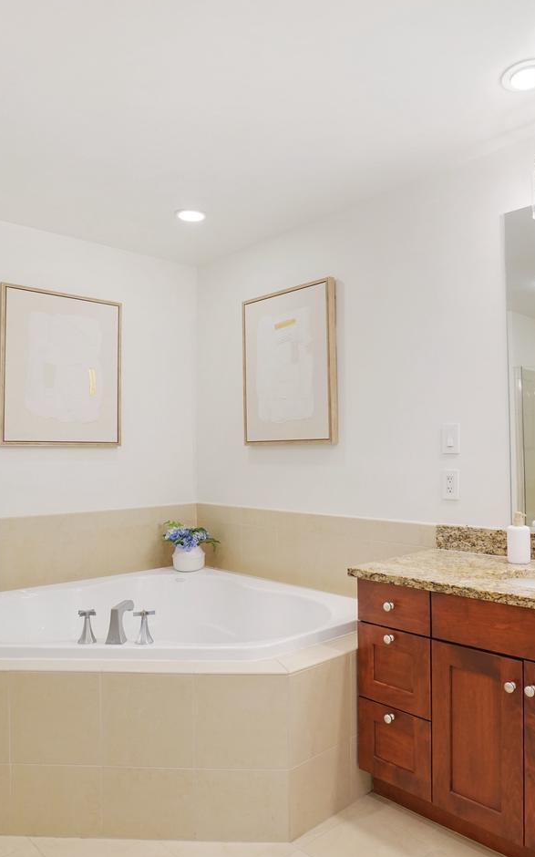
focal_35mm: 25
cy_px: 431
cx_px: 301
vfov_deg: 72.6
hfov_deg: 49.1
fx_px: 584
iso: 1250
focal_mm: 16
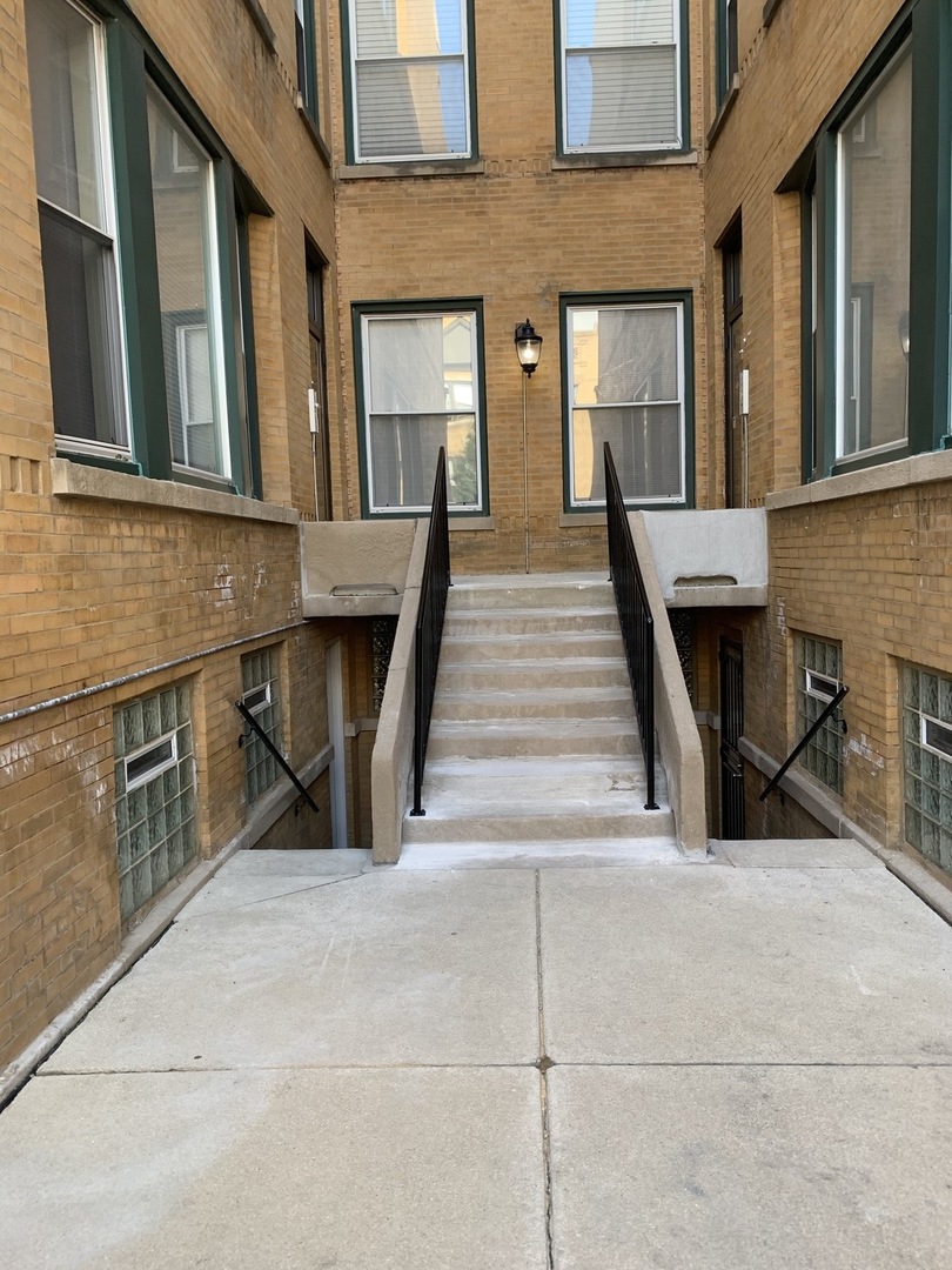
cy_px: 635
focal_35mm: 26
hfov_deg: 53.1
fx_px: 953
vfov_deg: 67.3
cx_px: 476
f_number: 1.8
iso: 64
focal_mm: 4.25
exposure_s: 1/121
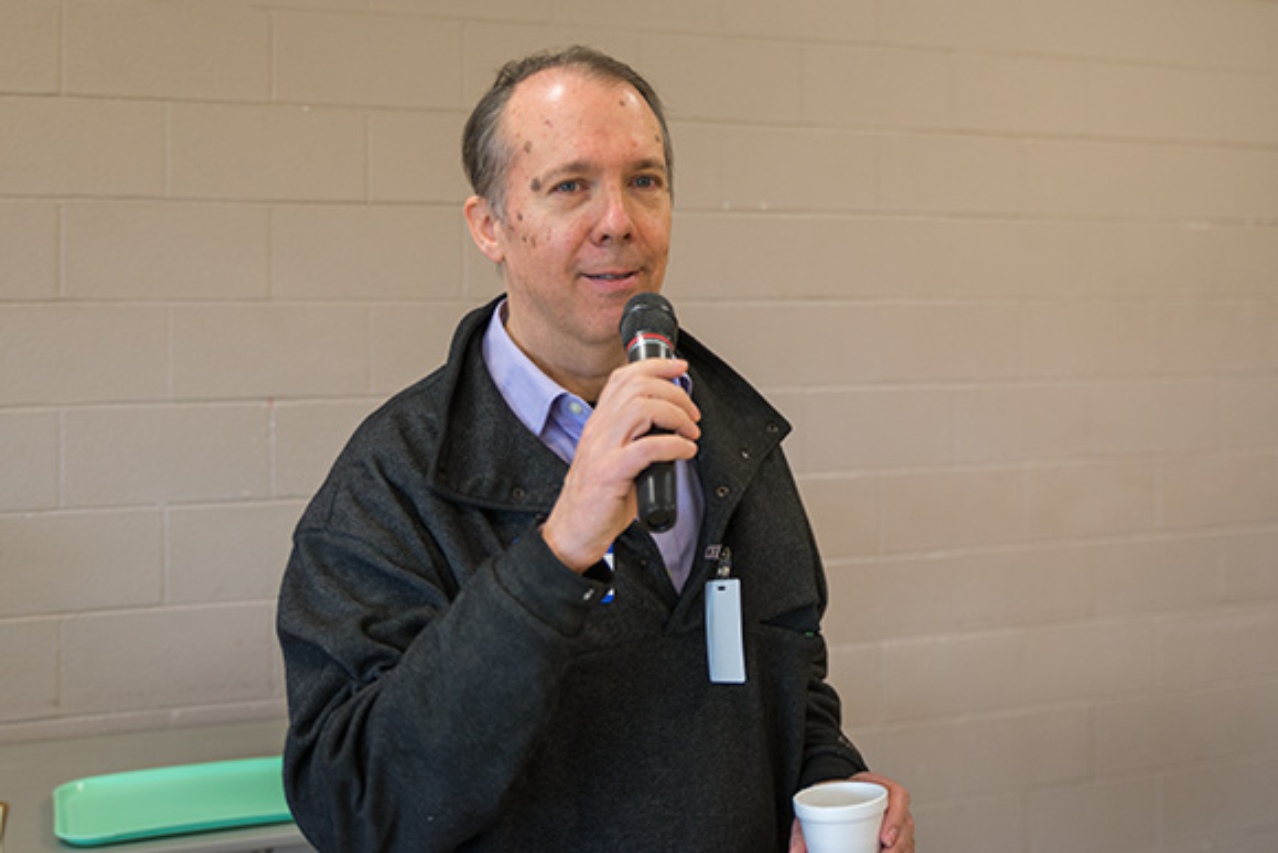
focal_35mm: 34
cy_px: 426
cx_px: 639
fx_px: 1207
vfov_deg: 38.9
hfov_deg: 55.8
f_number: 3.3
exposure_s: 1/125
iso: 800
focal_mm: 34
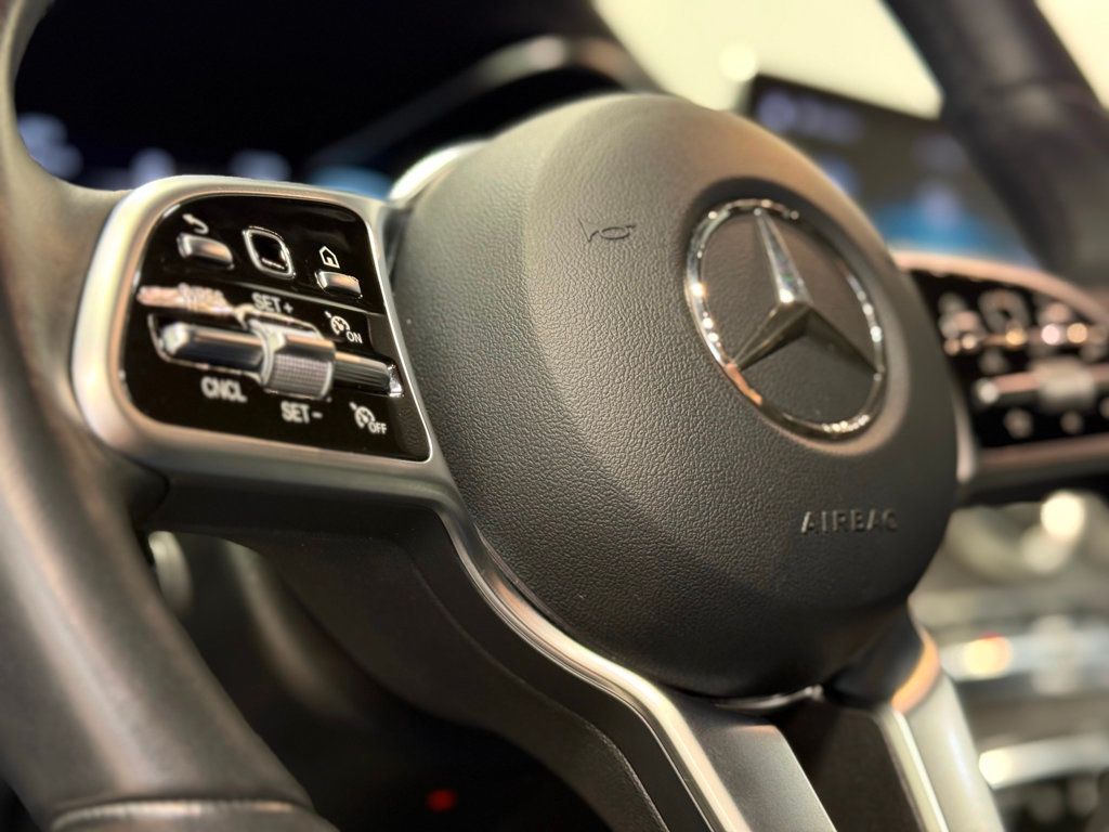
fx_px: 1538
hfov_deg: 39.7
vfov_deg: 30.3
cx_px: 554
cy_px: 416
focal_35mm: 48
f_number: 1.78
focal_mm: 6.76
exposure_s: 1/60
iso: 250
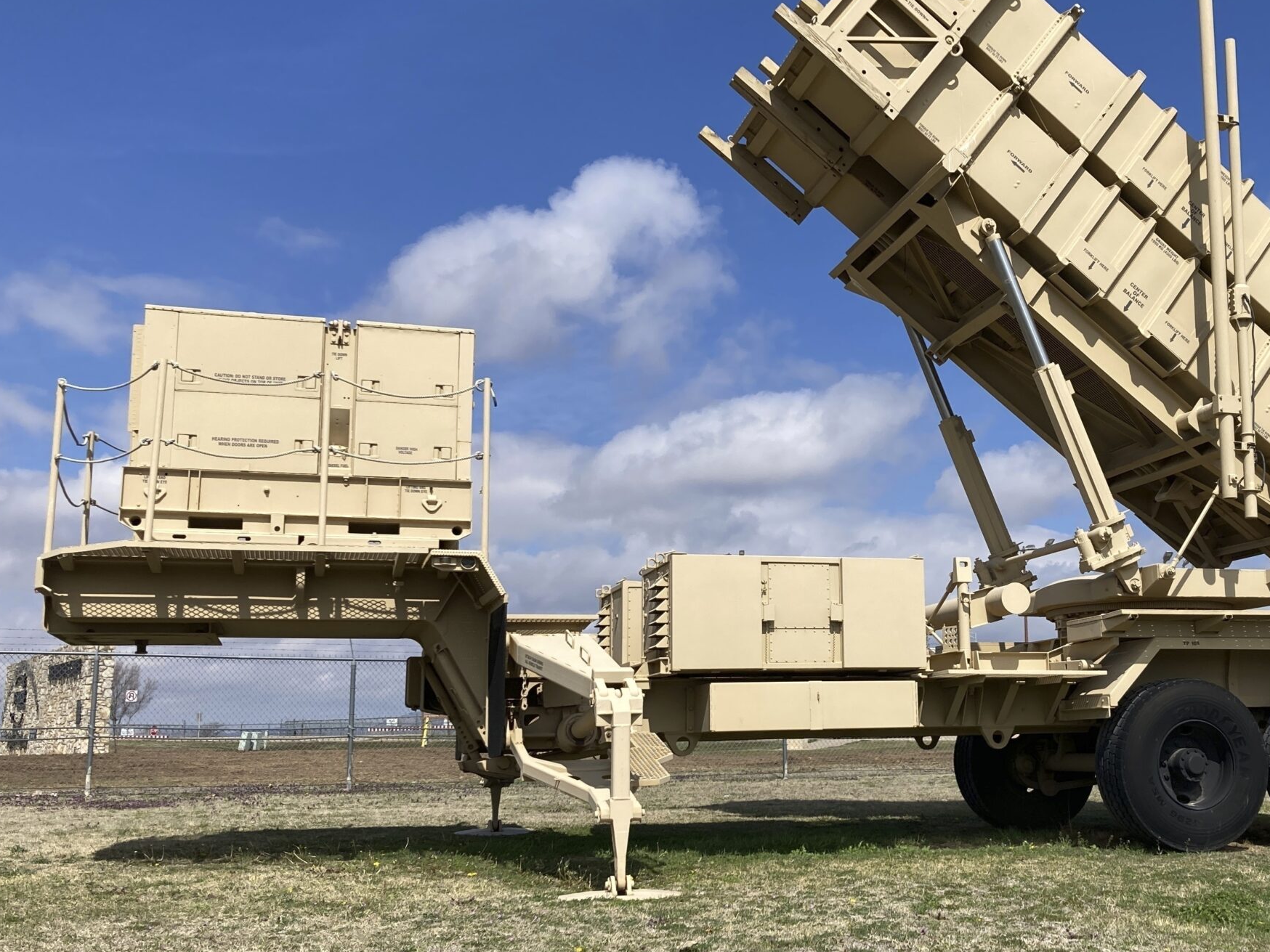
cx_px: 874
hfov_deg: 44.9
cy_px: 515
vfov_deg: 35.1
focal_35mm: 41
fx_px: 1504
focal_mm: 3.99
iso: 25
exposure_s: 1/3472
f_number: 1.8
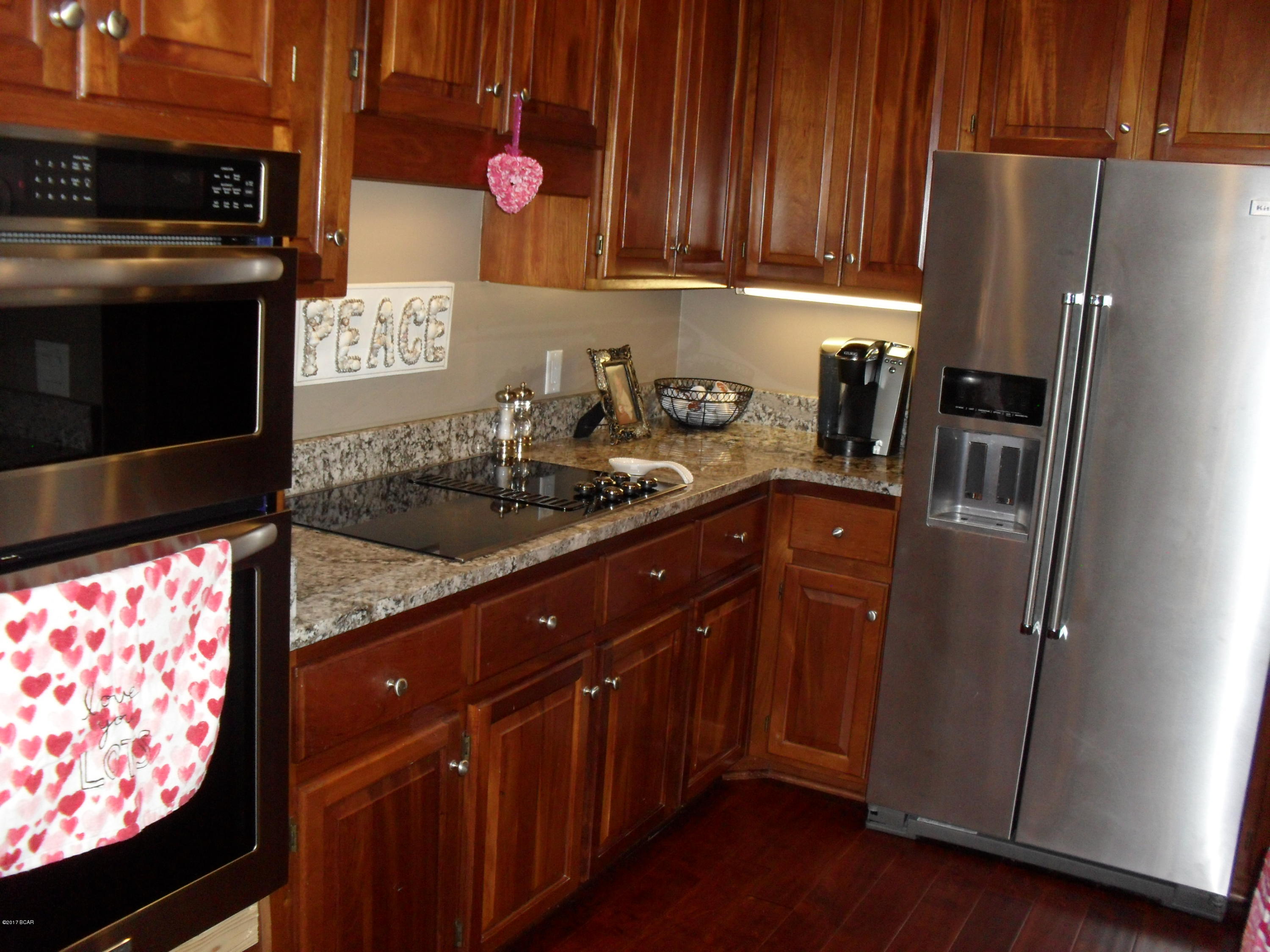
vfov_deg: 40.7
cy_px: 476
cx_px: 635
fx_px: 1284
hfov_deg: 52.6
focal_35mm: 35
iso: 240
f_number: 3.2
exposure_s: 1/45
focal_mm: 6.3
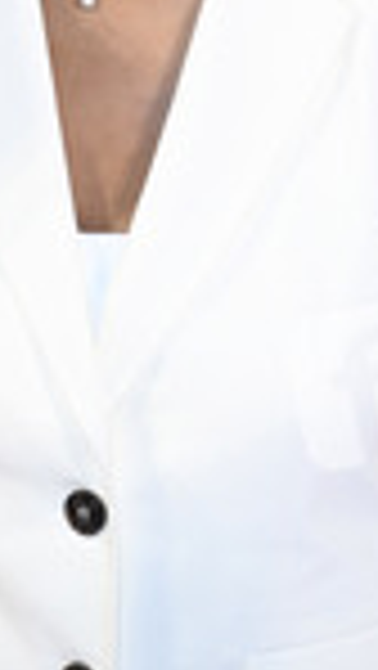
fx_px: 5265
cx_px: 108
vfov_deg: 7.3
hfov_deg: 4.1
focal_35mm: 296
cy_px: 139
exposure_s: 1/250
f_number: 5.6
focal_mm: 105
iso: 1250
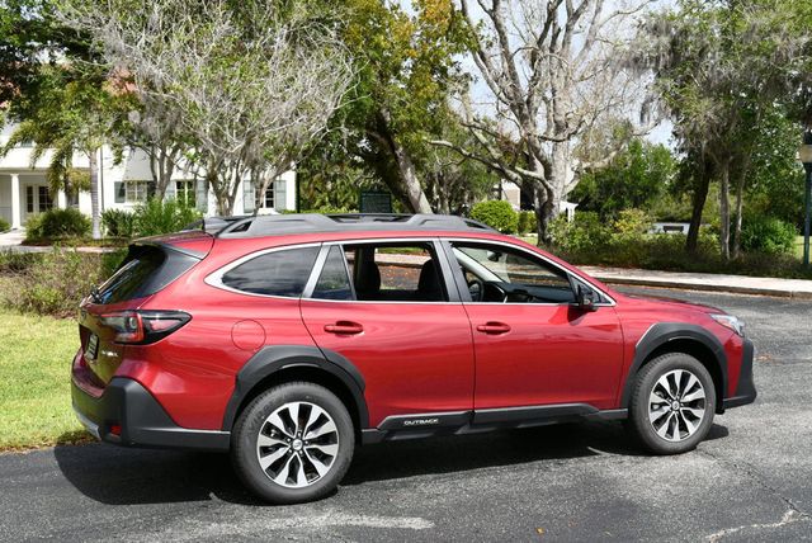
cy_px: 272
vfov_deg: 28.1
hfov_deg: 41.1
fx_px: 1084
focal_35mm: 48
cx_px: 406
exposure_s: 1/250
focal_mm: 24
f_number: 8
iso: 100
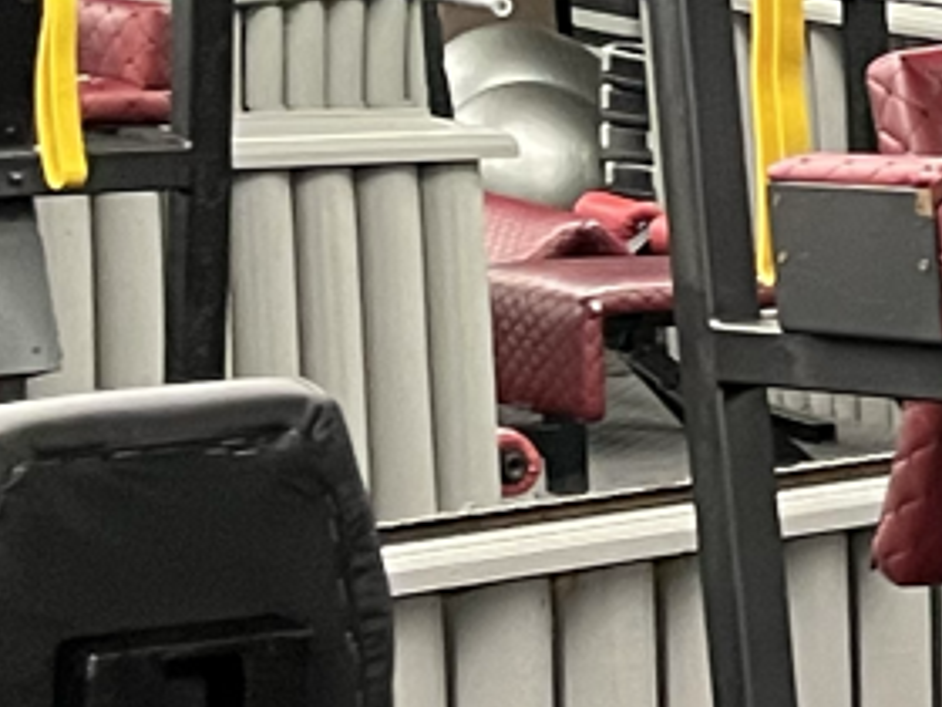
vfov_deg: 8.3
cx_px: 2426
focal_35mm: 178
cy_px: 158
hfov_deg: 9.6
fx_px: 4844
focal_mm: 5.1
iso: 400
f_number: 1.6
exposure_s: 1/33
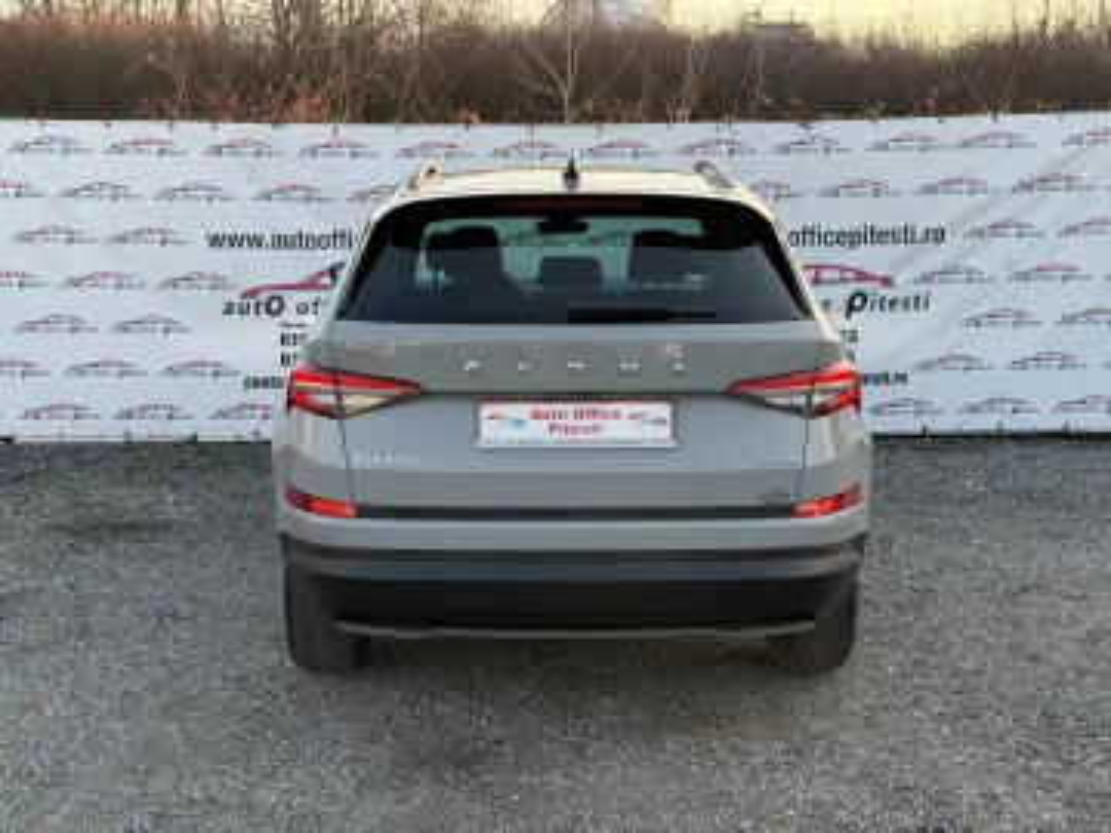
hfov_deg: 39.7
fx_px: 1541
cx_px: 556
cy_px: 416
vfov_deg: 30.3
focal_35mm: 48
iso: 64
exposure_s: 1/405
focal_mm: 6.76
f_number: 1.78
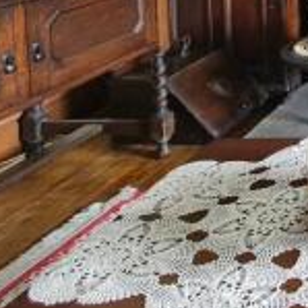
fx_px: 453
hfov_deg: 22.0
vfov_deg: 29.4
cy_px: -102
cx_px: 559
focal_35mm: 45
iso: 320
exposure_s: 1/33
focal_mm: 2.2
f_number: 2.2
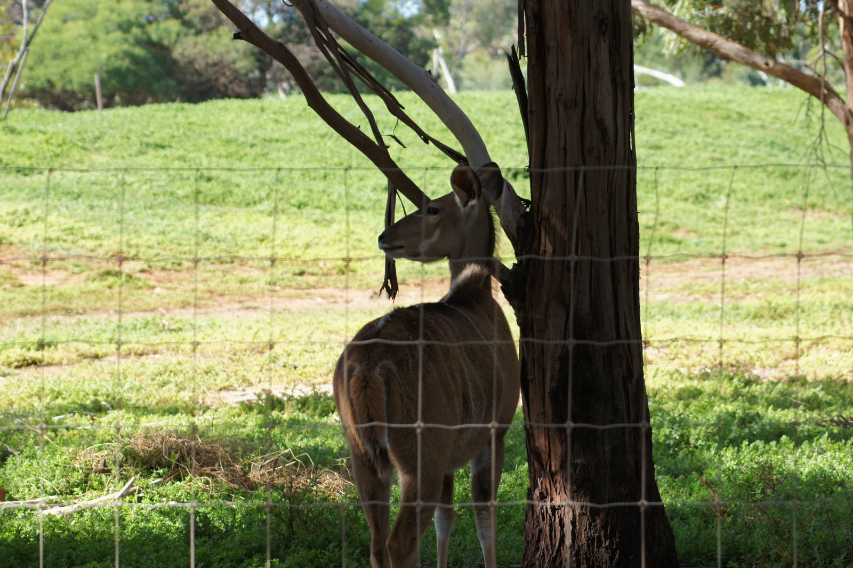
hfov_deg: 11.4
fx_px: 4263
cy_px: 284
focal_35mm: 180
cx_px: 426
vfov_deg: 7.6
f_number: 5.6
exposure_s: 1/200
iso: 200
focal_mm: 120
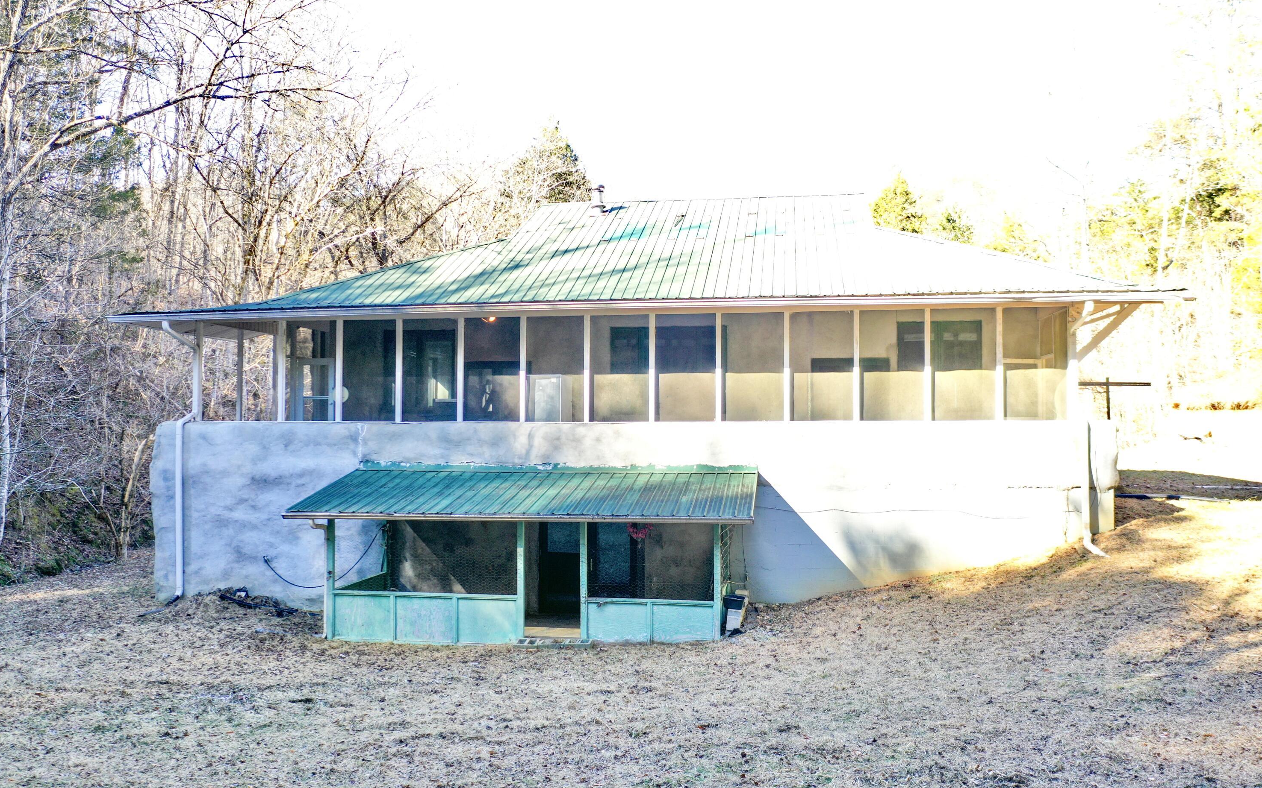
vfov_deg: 43.1
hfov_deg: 64.6
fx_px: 997
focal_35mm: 29
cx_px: 629
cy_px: 410
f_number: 3.2
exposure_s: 1/100
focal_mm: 10.26
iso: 100
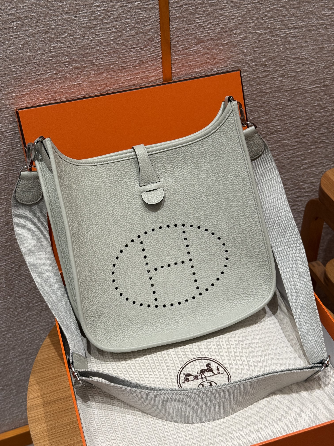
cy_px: 223
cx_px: 167
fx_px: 618
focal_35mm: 48
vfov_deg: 39.7
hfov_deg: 30.3
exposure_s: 1/100
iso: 50
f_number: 1.78
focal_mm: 6.76
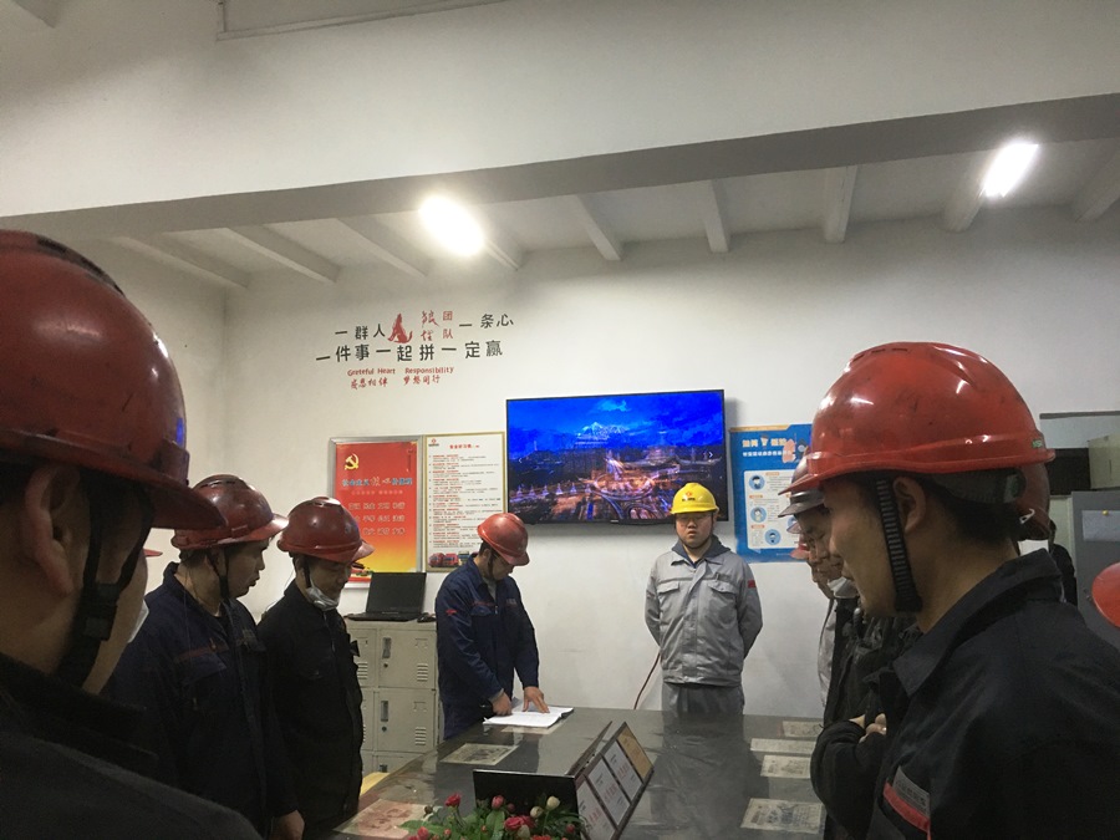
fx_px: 938
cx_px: 560
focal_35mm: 29
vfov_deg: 48.2
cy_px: 420
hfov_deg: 61.7
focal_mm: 4.15
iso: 100
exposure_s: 1/17
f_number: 2.2
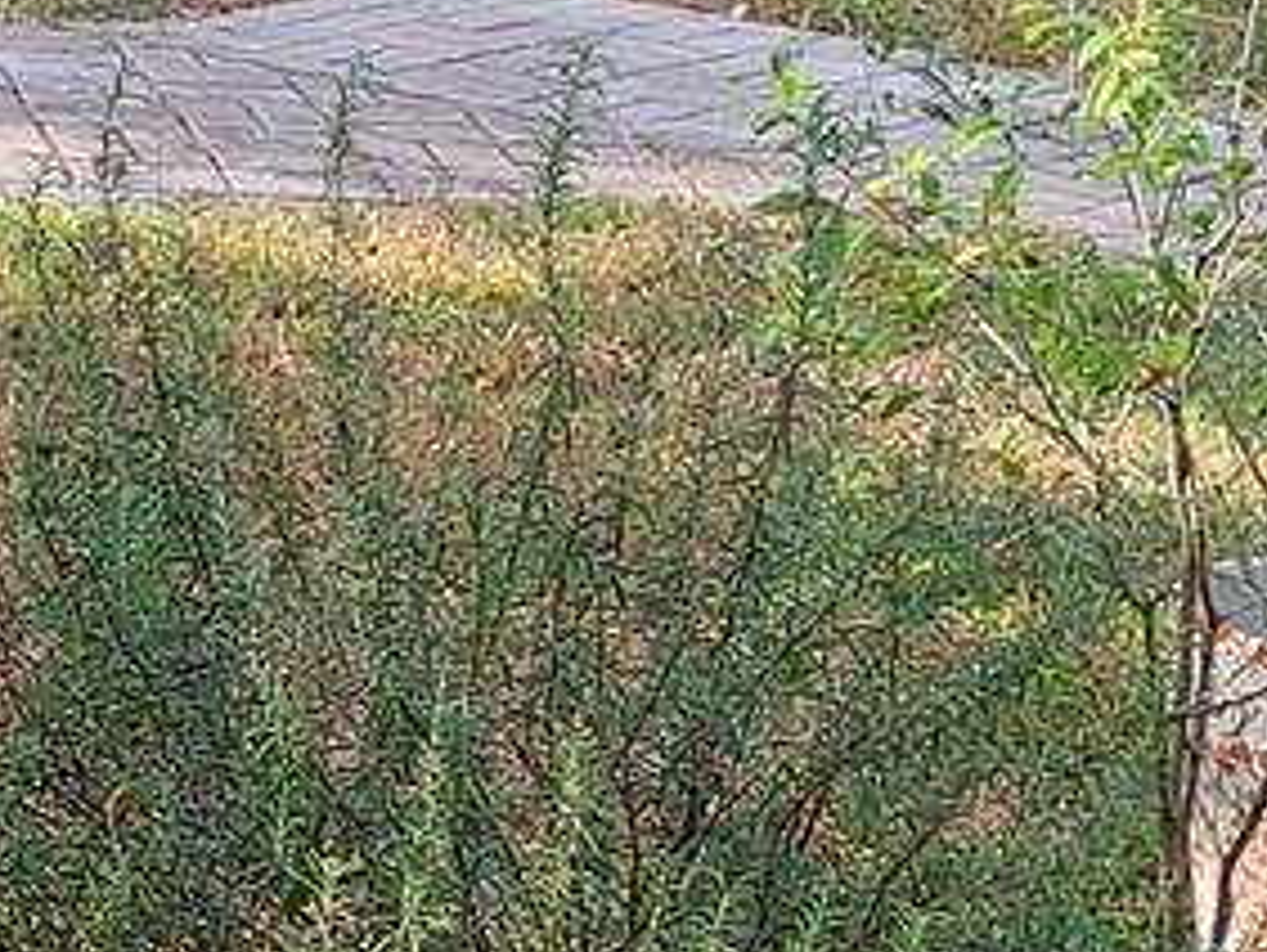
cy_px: 144
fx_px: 4982
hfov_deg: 12.4
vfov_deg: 10.9
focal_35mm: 136
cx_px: -1447
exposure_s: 1/146
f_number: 1.8
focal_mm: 5.23
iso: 40
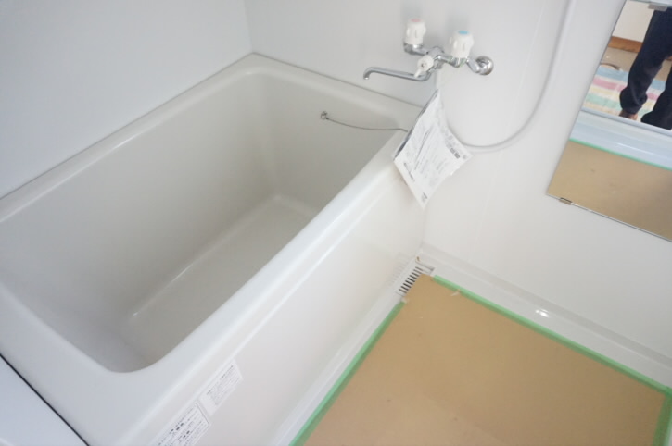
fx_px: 448
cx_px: 336
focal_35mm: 24
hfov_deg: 73.8
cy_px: 223
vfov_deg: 53.0
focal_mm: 16
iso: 3200
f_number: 3.5
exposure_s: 1/13
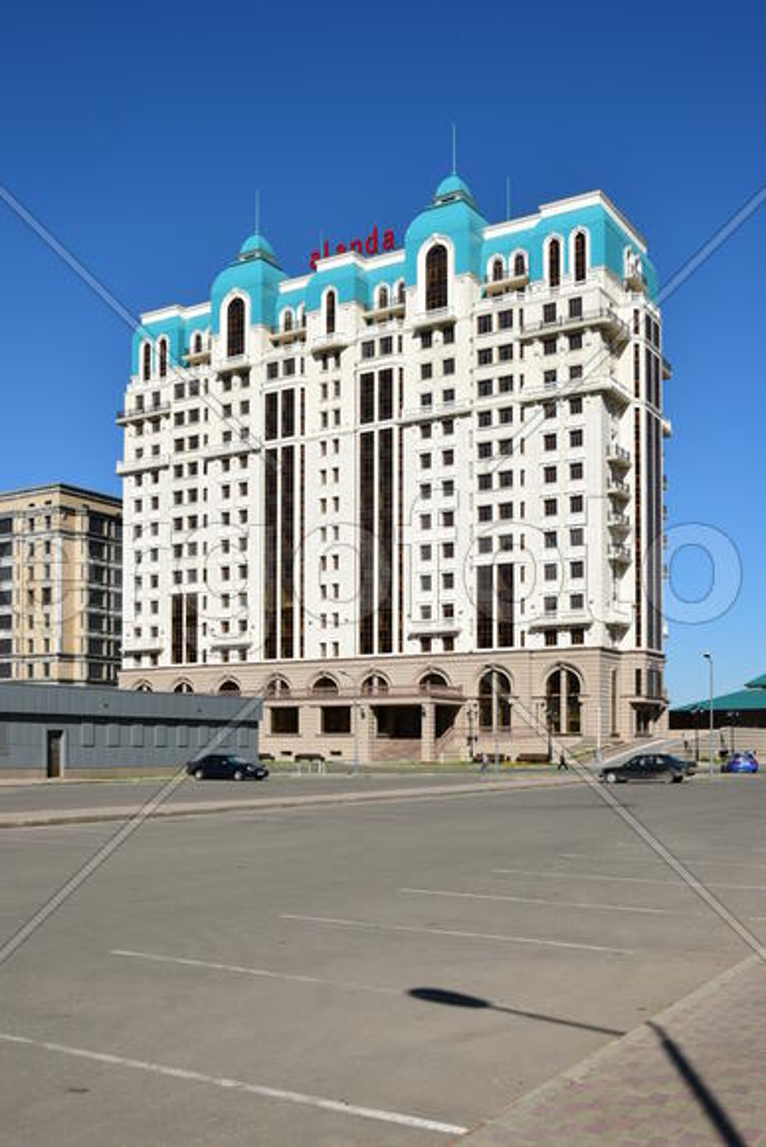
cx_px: 383
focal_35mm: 32
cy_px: 574
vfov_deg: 59.5
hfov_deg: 41.7
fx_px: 1005
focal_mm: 21
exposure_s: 1/500
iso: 200
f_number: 9
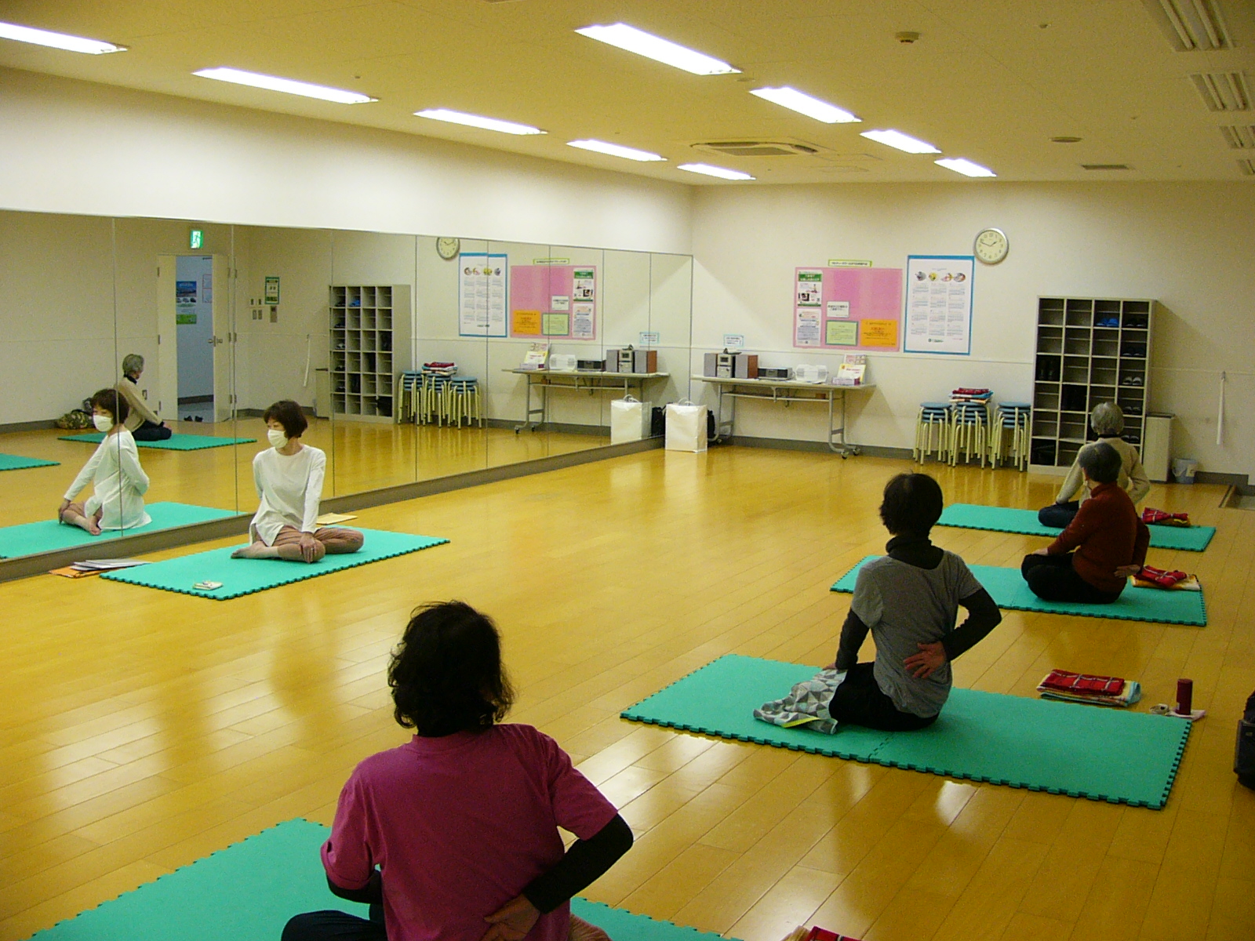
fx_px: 1269
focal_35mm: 35
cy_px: 470
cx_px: 628
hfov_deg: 52.6
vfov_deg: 40.7
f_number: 2.8
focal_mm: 4.6
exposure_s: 1/60
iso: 150
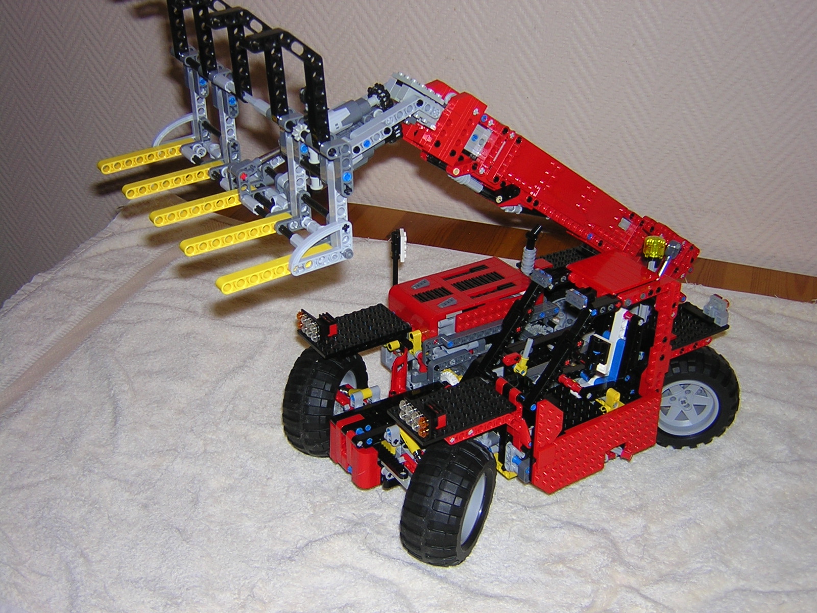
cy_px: 306
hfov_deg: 46.8
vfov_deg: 36.0
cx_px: 408
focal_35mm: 40
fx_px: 944
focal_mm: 5.2
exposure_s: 1/60.1
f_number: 2.7
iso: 100
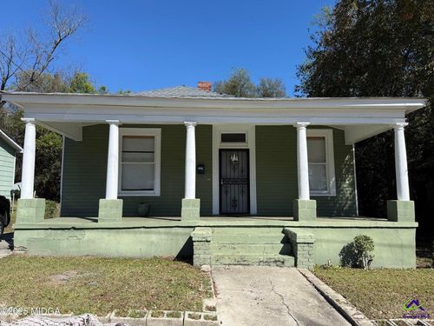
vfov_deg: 56.8
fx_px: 301
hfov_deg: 71.6
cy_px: 163
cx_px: 217
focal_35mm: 24
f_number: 1.78
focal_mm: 6.76
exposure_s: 1/4405
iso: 80
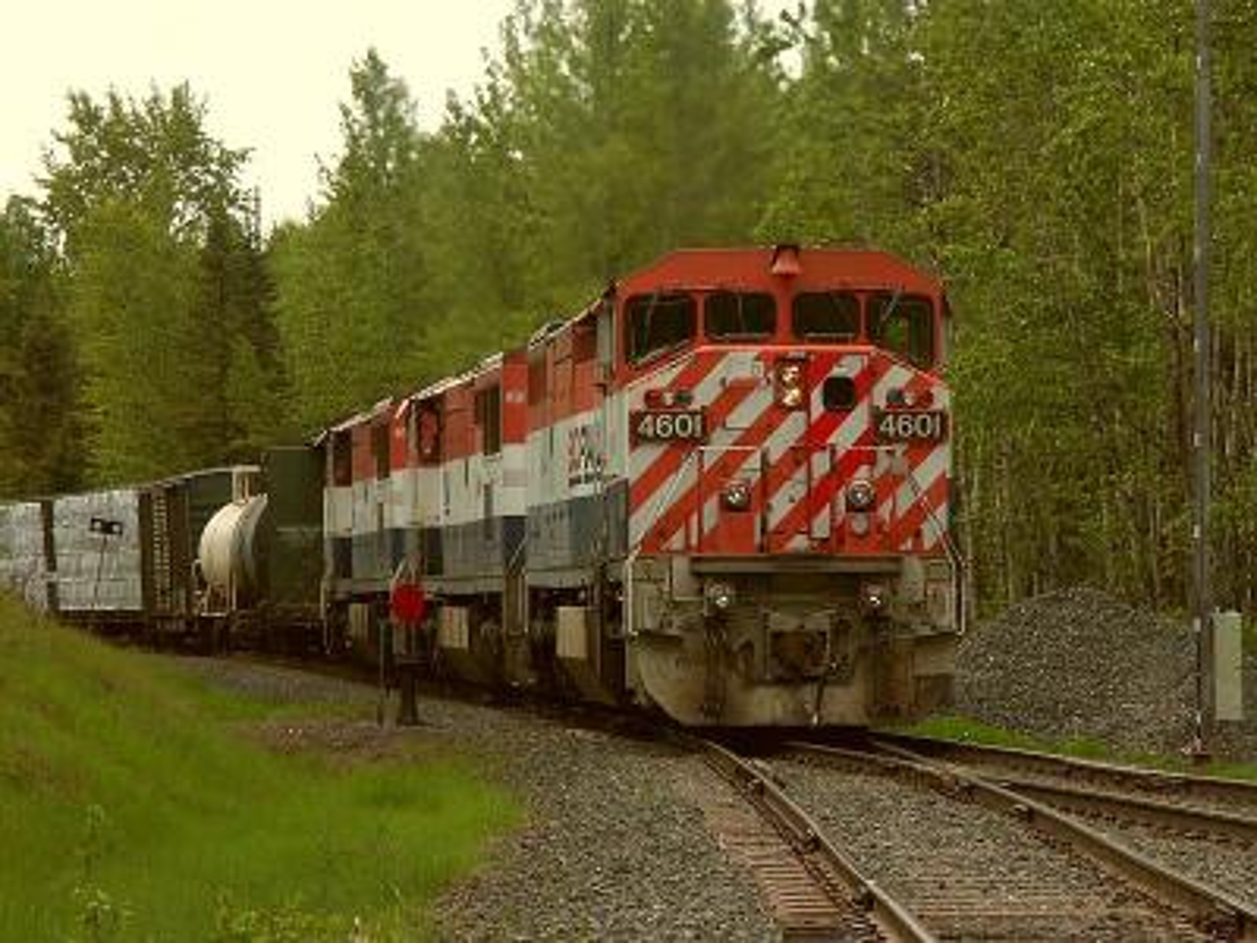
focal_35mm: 200
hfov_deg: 9.9
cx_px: 628
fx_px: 7263
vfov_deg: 7.4
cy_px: 472
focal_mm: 50.69
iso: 200
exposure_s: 1/500
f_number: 5.6
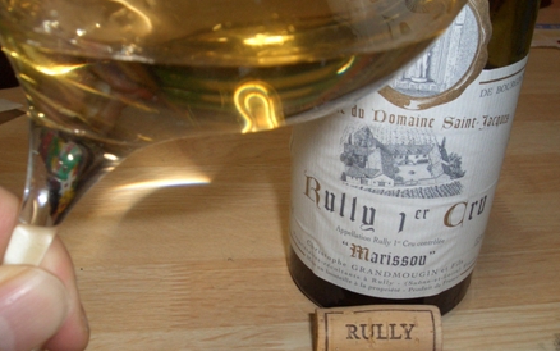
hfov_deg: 50.4
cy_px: 213
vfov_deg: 32.7
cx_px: 280
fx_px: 595
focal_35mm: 39
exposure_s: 1/40
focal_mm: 4.8
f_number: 4
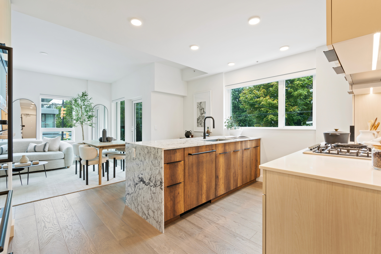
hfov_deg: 96.7
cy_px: 127
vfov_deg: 73.7
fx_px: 169
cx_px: 190
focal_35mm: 16
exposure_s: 1/1.25
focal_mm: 16
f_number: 8
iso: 100
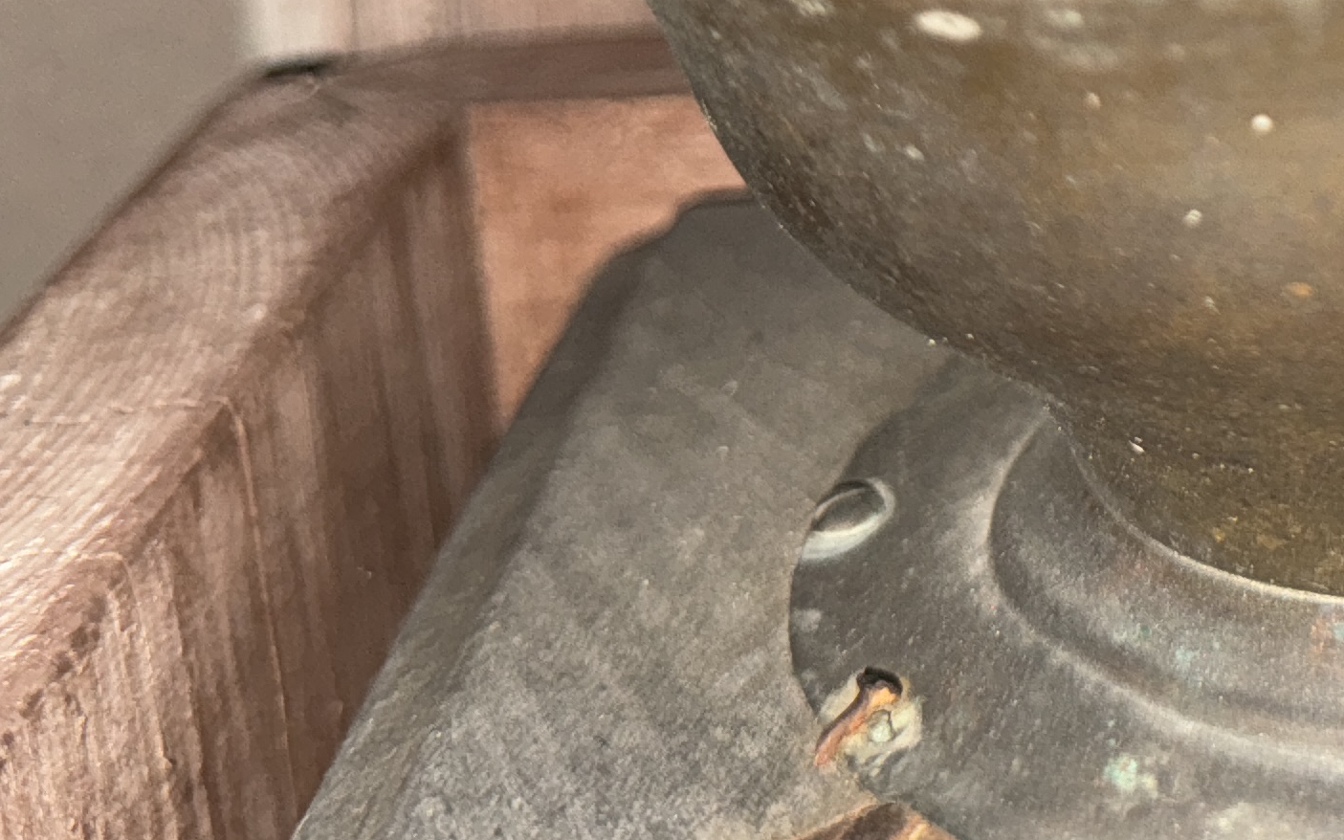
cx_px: 1399
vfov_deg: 16.5
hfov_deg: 26.4
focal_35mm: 73
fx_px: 2674
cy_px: -368
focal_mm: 6.86
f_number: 1.78
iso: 50
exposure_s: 1/4
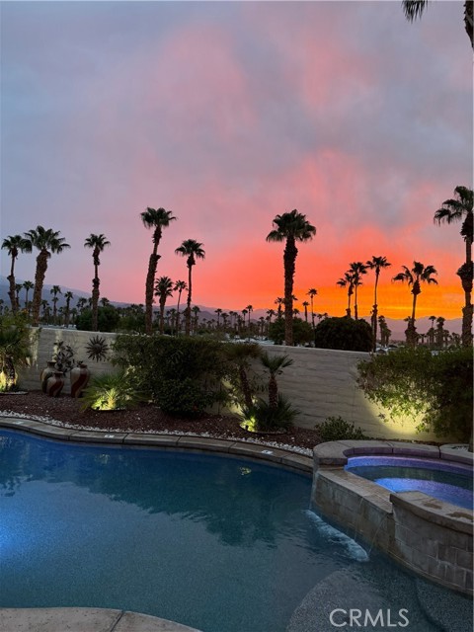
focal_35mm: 24
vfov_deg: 71.6
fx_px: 438
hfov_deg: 56.8
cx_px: 237
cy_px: 316
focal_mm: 6.76
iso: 250
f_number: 1.78
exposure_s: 1/60
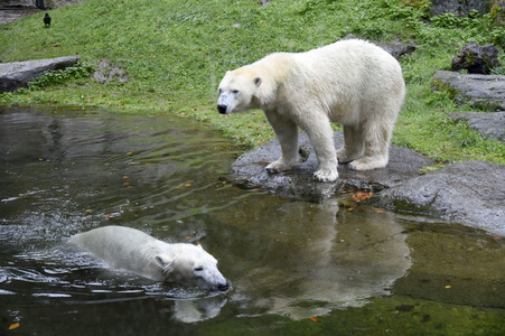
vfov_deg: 20.9
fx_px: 911
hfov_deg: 31.0
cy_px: 168
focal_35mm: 65
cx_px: 252
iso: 2000
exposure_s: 1/160
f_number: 6.3
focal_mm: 65
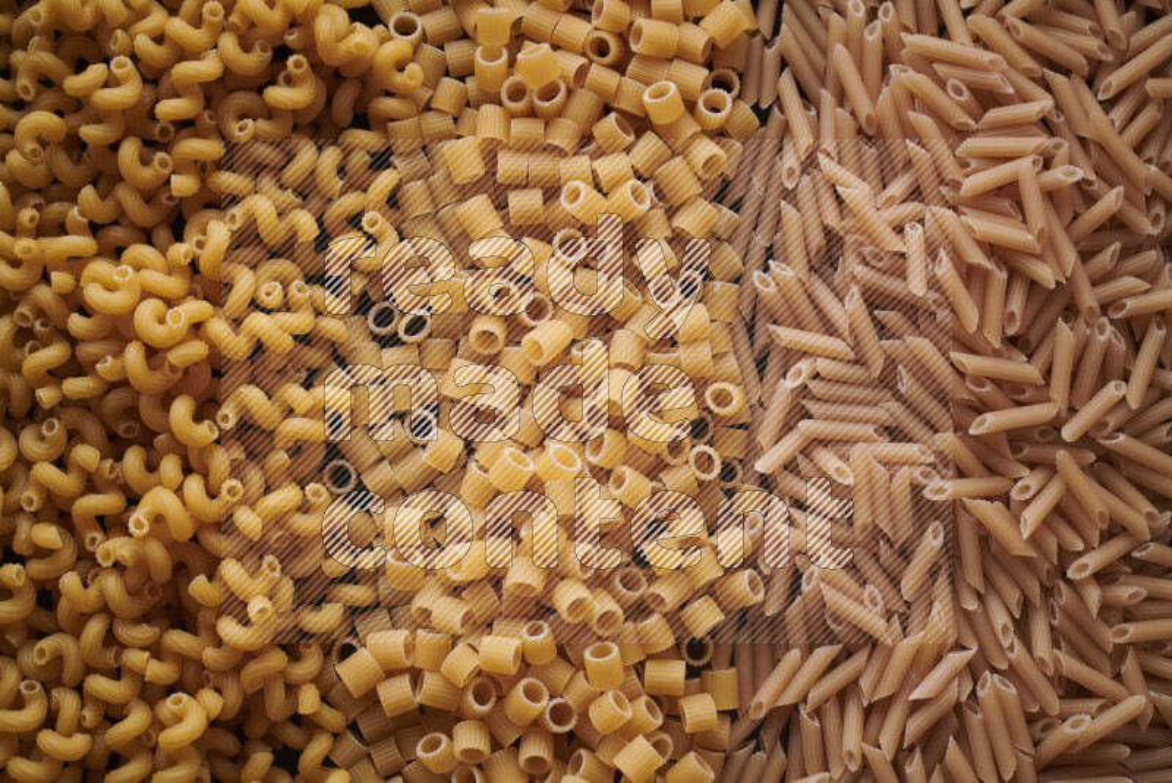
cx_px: 586
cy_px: 392
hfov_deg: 39.6
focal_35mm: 50
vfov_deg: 27.0
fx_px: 1628
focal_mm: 50
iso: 160
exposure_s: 1/100
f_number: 8
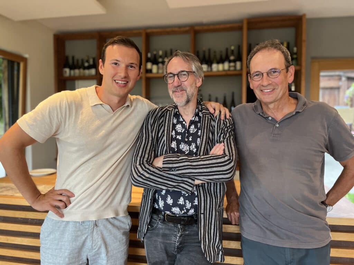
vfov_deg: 53.1
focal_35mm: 26
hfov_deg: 67.3
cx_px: 177
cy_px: 132
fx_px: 266
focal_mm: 5.1
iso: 400
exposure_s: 1/50
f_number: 1.6
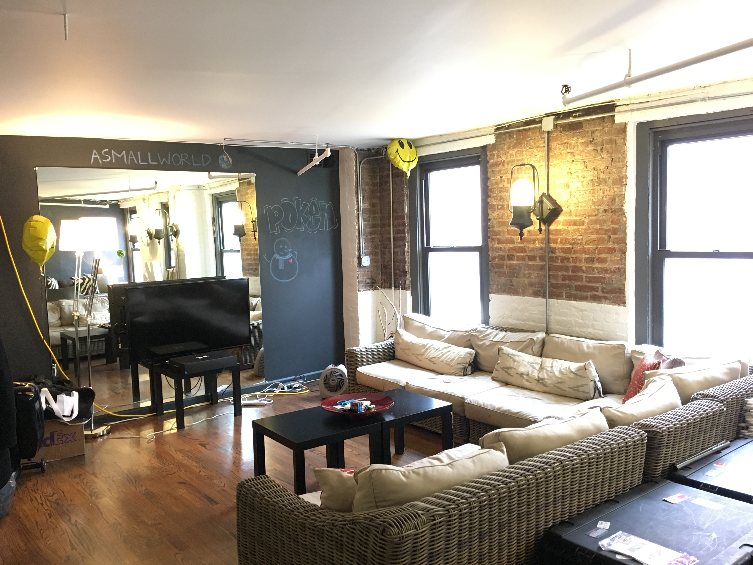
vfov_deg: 48.2
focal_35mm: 29
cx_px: 376
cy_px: 282
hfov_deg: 61.7
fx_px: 631
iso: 200
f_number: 2.2
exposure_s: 1/17
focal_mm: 4.15
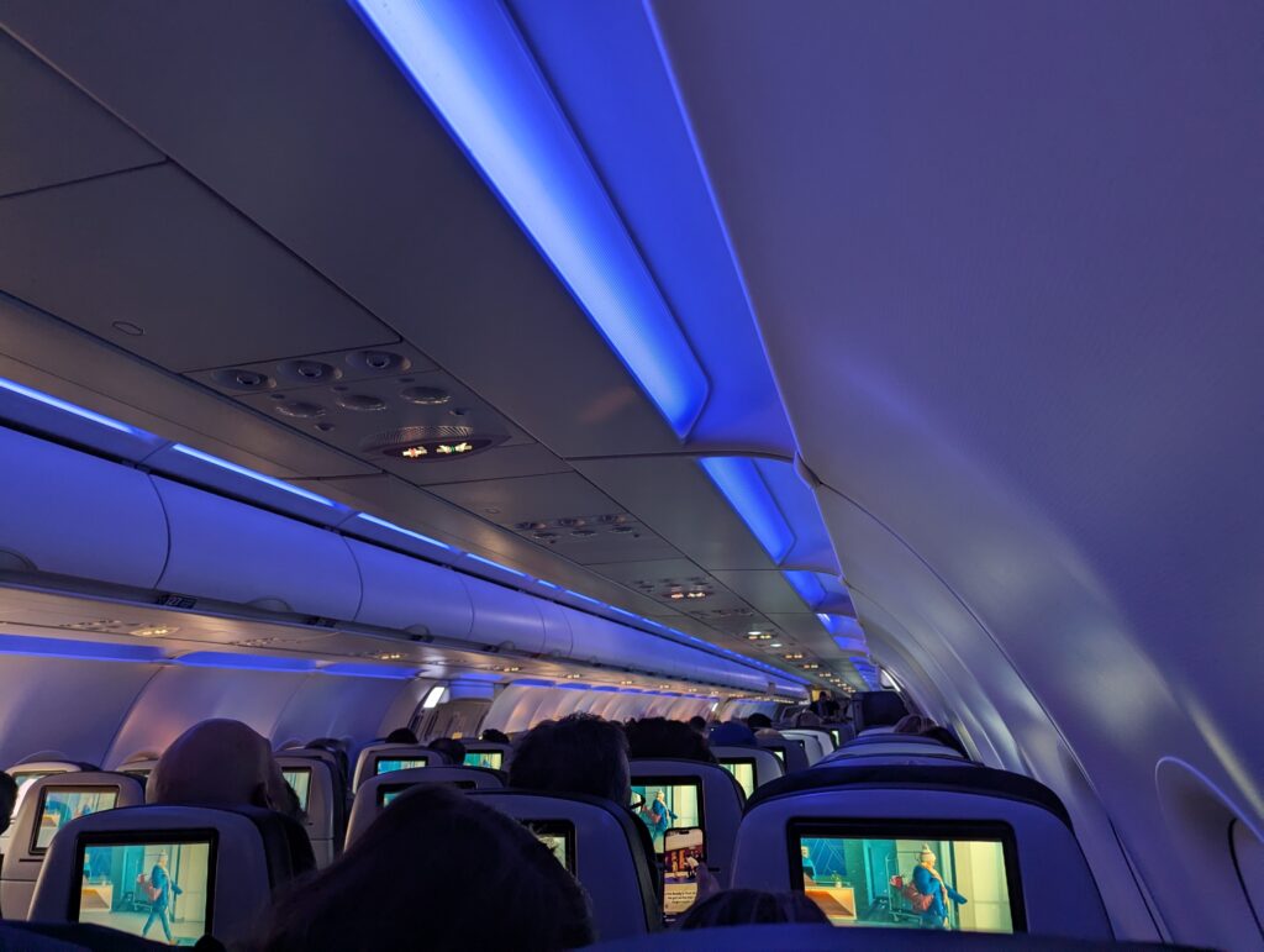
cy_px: 476
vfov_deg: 56.9
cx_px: 632
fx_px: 878
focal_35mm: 24
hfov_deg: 71.5
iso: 419
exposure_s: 1/122
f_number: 1.85
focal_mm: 6.81
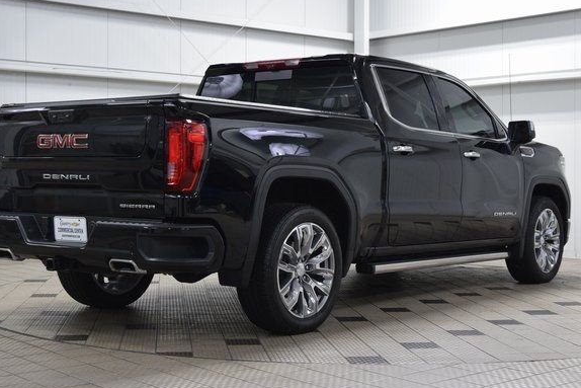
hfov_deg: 34.2
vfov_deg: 23.2
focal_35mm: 59
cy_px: 180
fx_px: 945
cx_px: 273
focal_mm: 35
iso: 1600
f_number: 5
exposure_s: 1/60
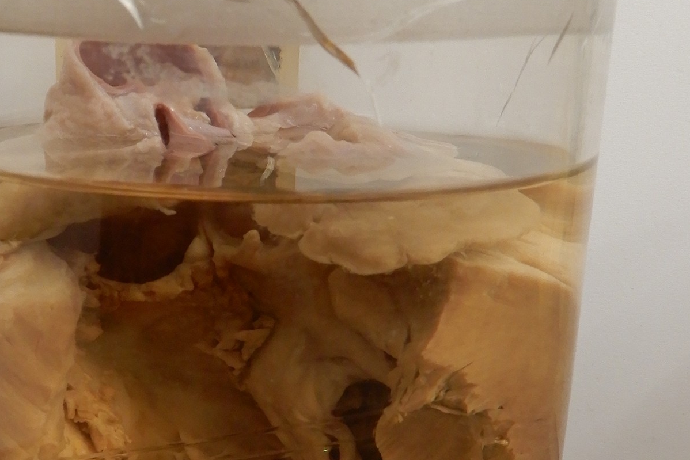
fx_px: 1035
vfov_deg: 24.9
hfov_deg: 36.5
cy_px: 305
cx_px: 225
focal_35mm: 54
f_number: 3.4
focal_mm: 4.3
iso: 220
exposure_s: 1/30
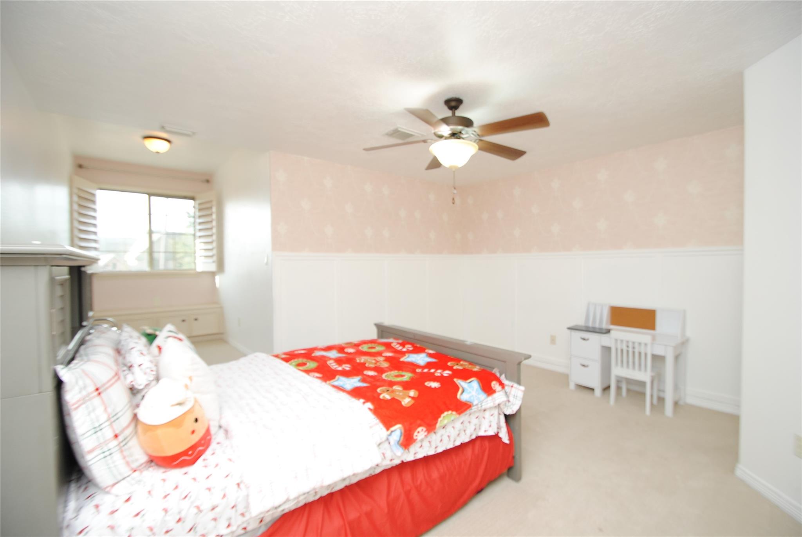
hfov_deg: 100.3
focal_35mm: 15
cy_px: 268
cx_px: 401
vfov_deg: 77.5
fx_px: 334
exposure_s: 1/60
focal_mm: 10
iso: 200
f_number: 4
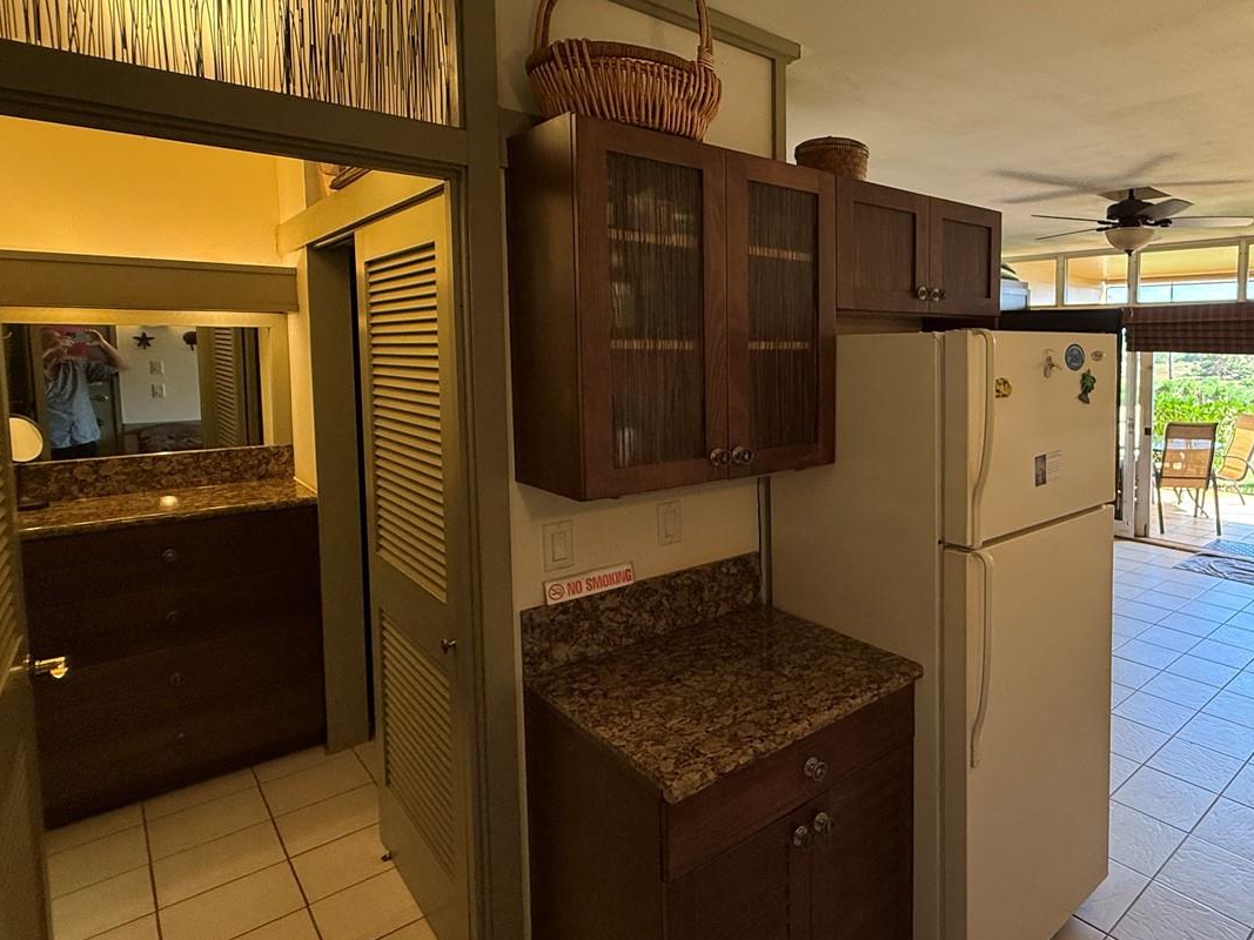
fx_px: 761
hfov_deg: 74.5
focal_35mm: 21
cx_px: 908
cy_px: 403
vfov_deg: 63.1
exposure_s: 1/120
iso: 160
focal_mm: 2.22
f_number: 2.2
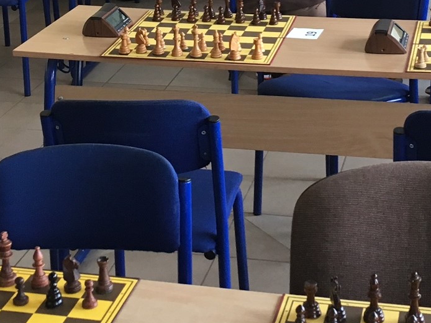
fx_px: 785
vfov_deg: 22.3
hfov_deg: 30.7
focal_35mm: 63
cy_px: -12
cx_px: 235
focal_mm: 4.15
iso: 50
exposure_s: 1/33
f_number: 2.2
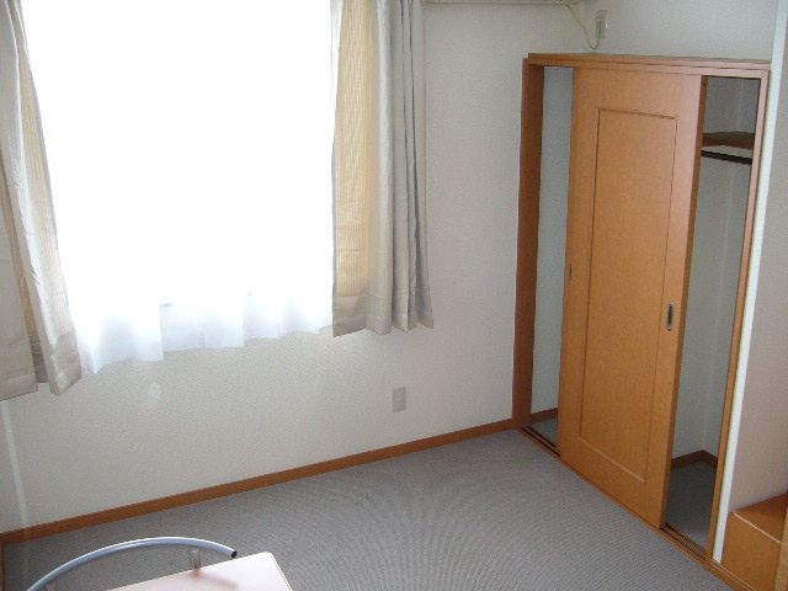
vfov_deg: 40.7
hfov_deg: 52.6
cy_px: 296
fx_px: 797
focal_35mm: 35
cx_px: 394
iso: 160
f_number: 2.8
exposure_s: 1/30
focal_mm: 5.8
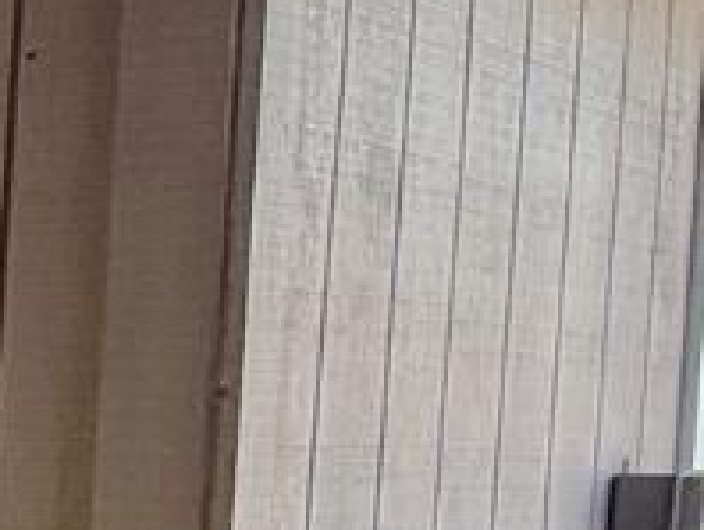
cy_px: 532
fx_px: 2158
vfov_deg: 13.8
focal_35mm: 106
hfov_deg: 11.7
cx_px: -1323
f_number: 2.2
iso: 64
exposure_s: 1/419
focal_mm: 2.22
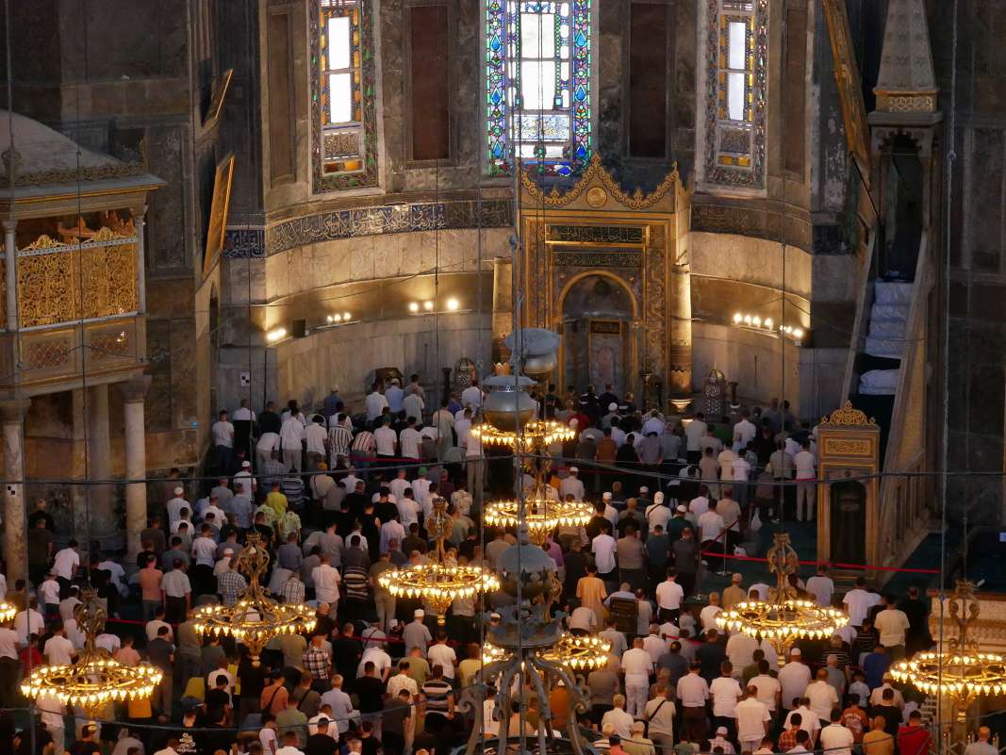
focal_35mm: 120
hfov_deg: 16.4
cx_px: 503
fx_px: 3489
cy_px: 378
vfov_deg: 12.4
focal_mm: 60
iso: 3200
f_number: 5.6
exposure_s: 1/80
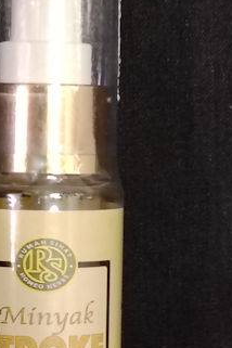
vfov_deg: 13.9
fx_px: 1421
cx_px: 73
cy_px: 267
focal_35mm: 147
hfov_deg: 9.3
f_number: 1.75
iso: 3109
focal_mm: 5.25
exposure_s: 1/25
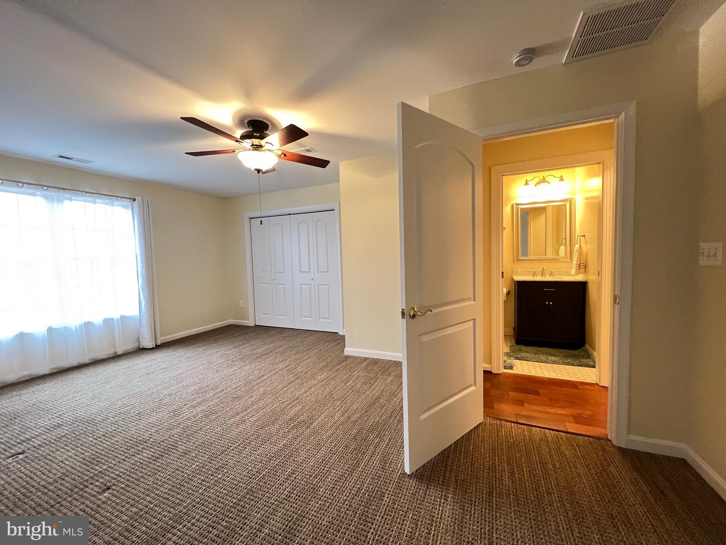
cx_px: 363
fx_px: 273
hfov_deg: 106.2
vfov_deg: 89.9
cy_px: 272
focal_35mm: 13
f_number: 1.8
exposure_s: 1/60
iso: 500
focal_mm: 1.57
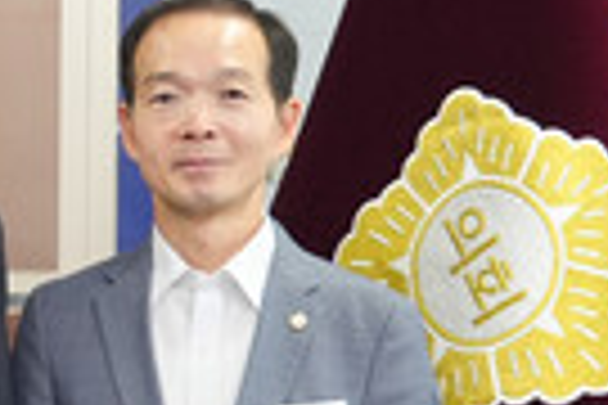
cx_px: -495
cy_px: 324
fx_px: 3006
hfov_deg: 10.8
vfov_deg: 7.7
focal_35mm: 178
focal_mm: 40
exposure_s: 1/250
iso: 2500
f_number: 4
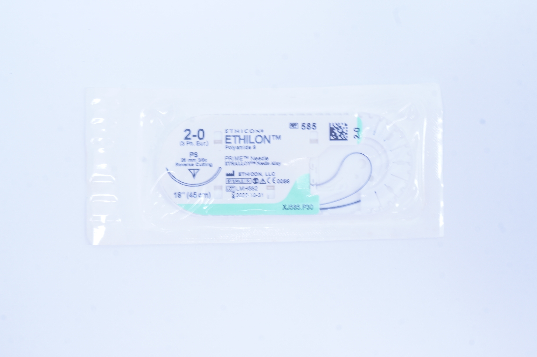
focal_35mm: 52
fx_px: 782
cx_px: 268
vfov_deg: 25.7
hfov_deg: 37.9
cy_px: 178
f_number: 14
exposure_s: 1/10
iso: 400
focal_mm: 35
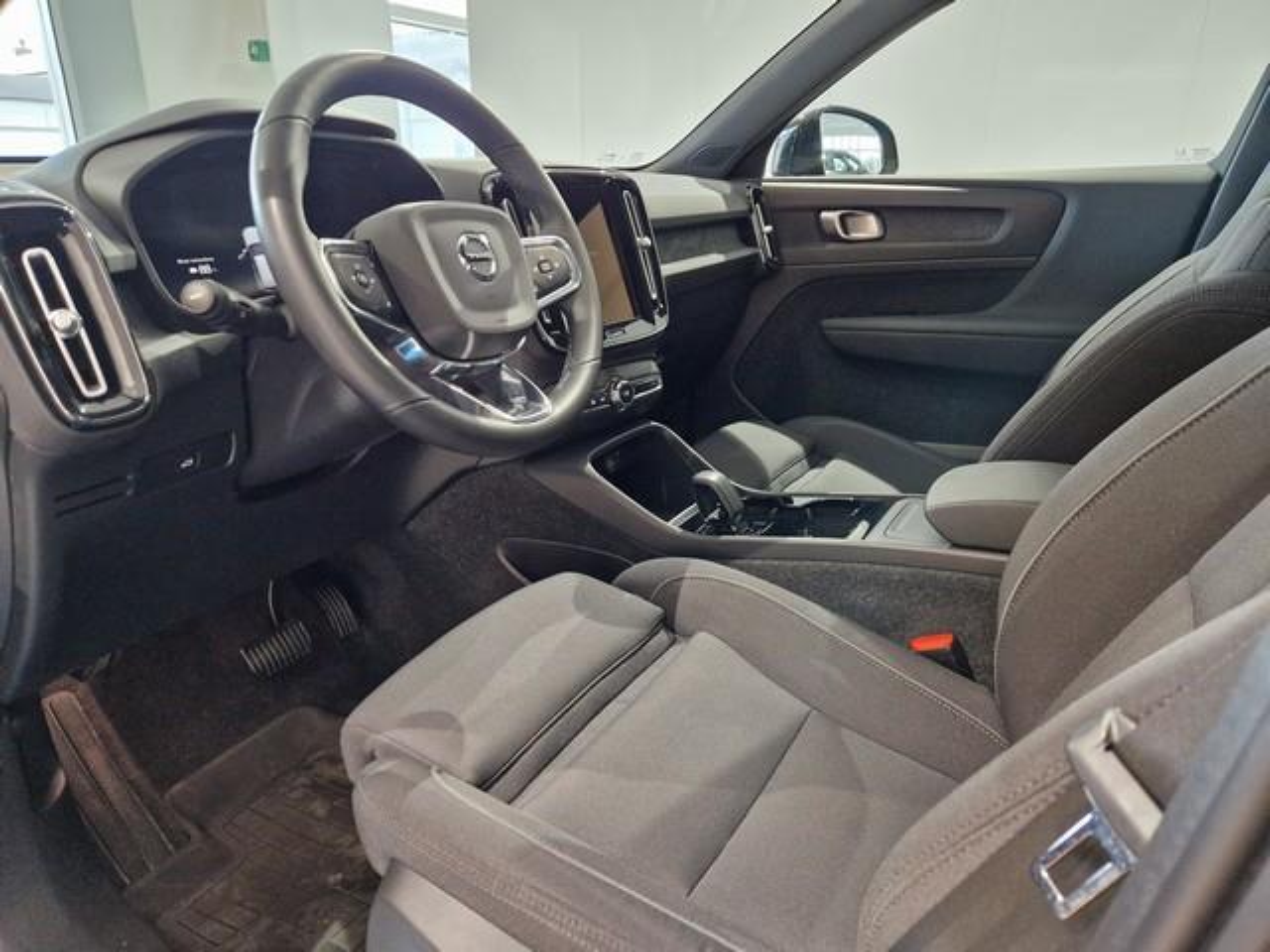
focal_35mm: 23
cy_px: 476
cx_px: 635
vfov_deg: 58.9
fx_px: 844
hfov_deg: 73.9
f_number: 1.8
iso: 800
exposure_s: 1/100
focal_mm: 5.4
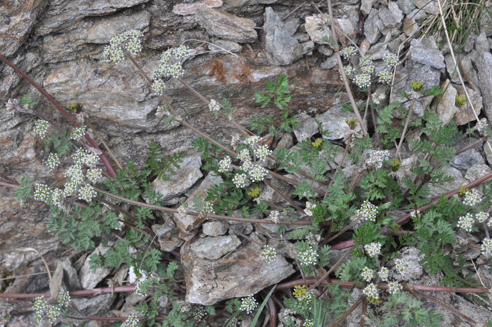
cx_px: 246
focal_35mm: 66
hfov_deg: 30.6
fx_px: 901
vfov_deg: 20.6
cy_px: 164
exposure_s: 1/125
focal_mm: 44
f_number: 9
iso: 400
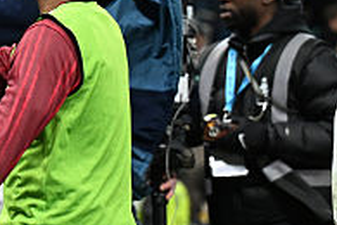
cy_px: 67
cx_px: -266
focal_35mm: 605
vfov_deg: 2.3
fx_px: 5663
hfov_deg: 3.4
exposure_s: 1/2500
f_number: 3.5
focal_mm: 115
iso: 4000
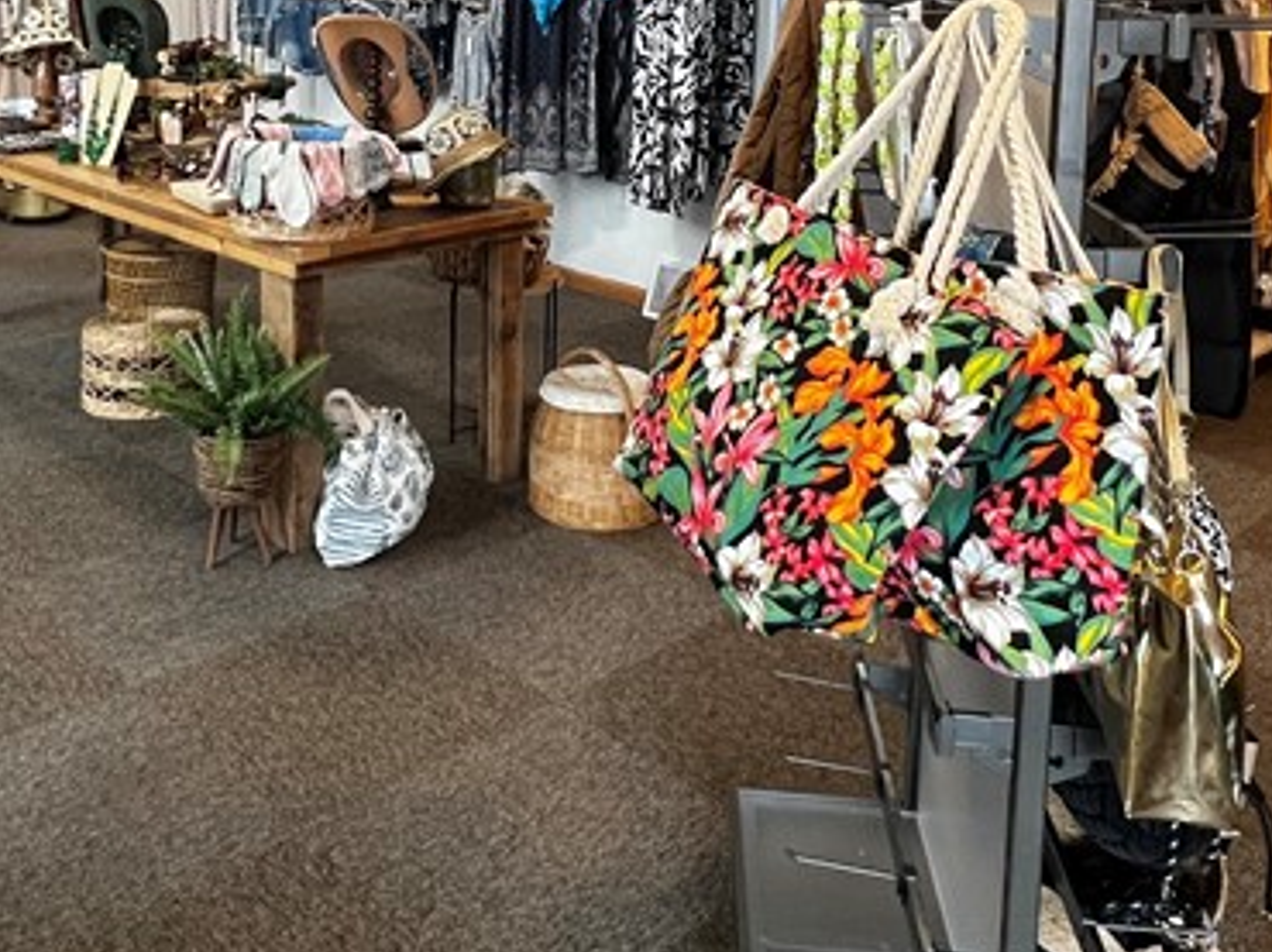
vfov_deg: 37.0
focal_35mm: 36
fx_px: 1322
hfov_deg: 51.2
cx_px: 547
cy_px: 86
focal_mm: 1.57
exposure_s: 1/60
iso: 200
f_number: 1.8
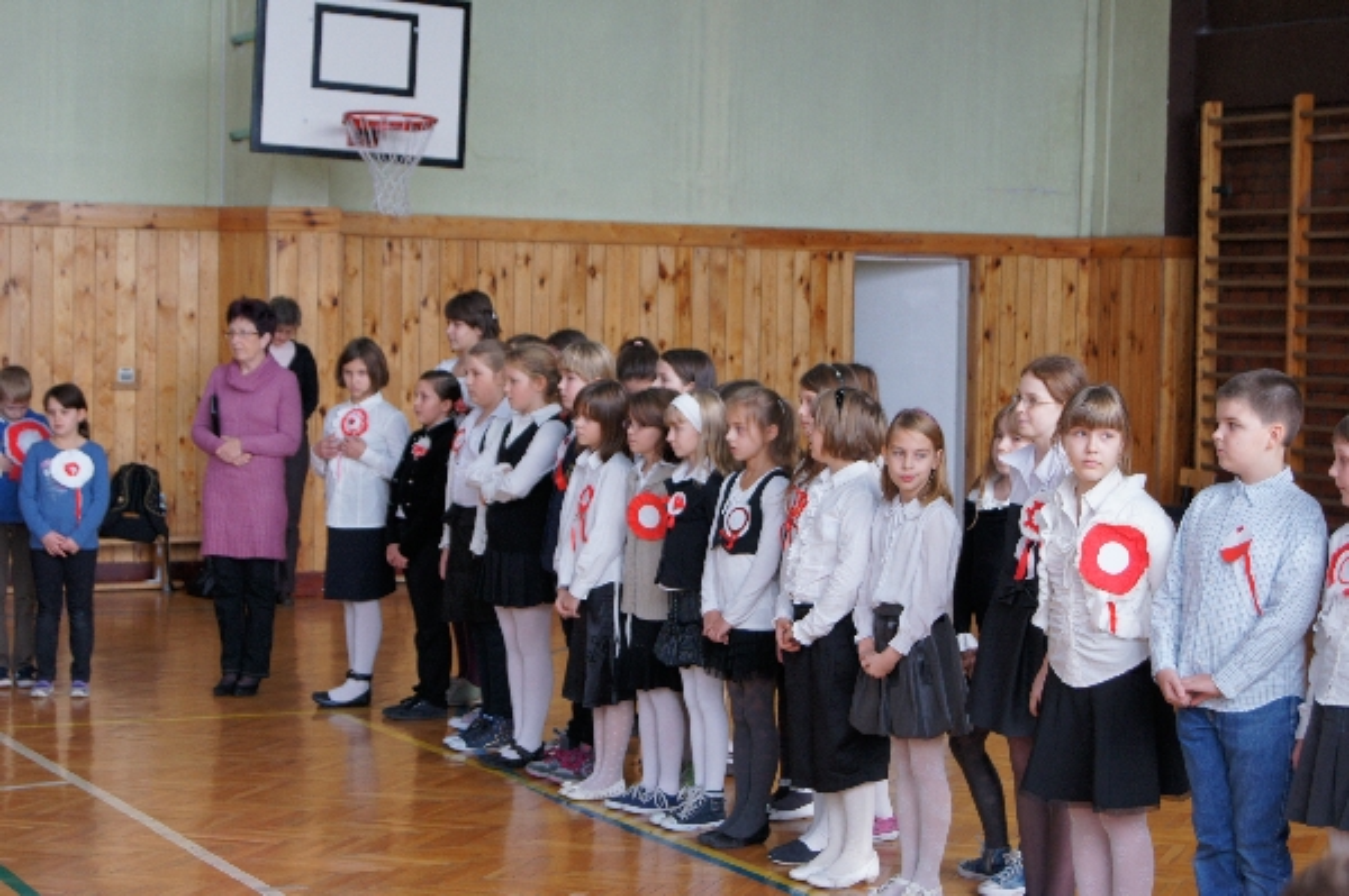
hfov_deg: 27.0
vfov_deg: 18.2
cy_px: 448
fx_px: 2808
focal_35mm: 75
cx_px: 674
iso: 250
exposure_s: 1/80
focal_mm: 50
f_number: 5.6
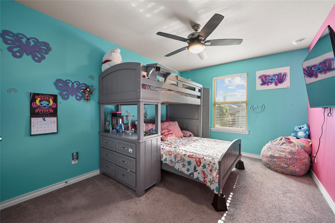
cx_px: 168
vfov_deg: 77.3
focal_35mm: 15
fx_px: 139
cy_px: 112
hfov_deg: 100.4
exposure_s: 1/8
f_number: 10
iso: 400
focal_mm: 15
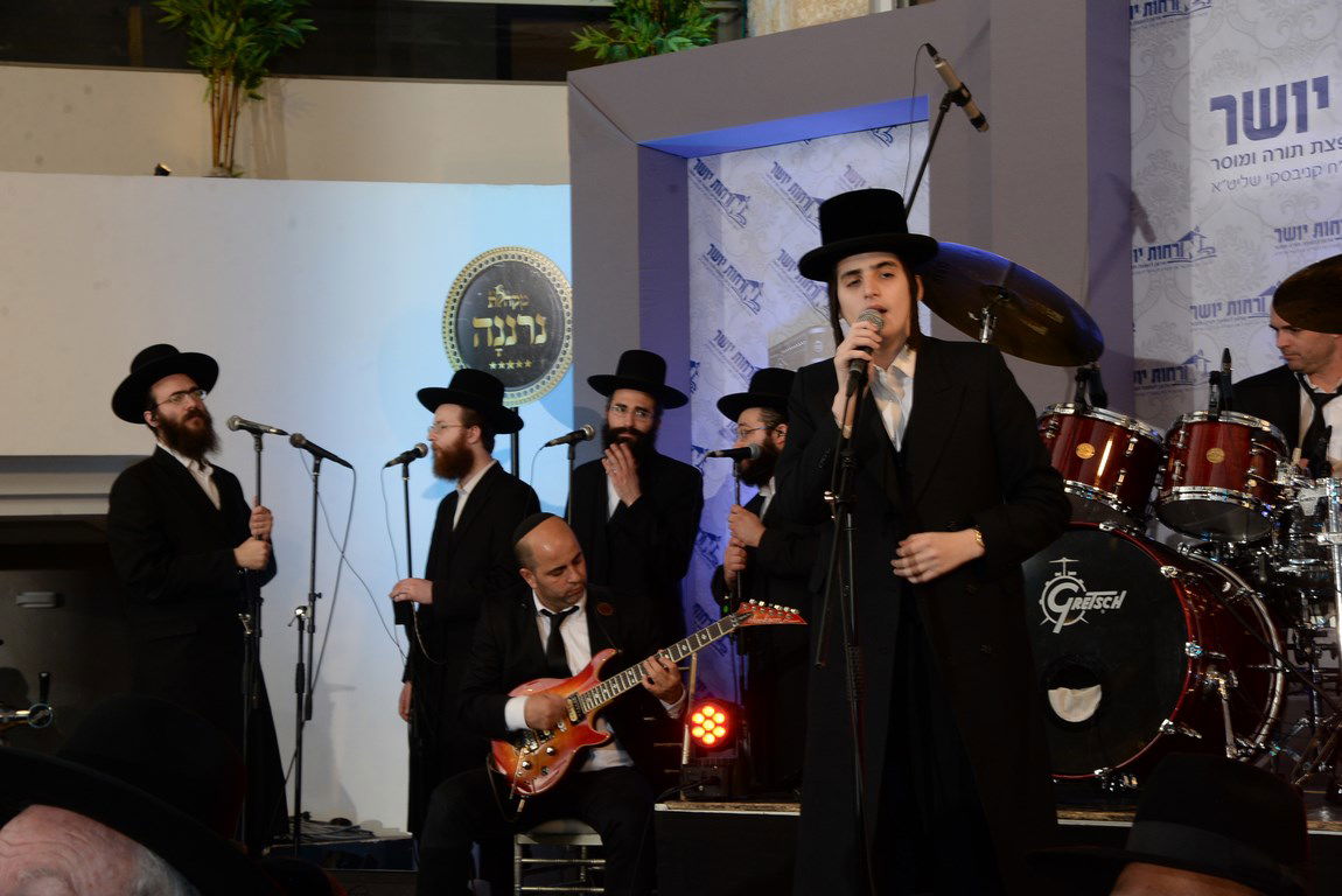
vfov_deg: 20.6
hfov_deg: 30.5
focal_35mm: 66
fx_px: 2461
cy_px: 448
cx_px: 671
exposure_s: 1/80
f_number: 8
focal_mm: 66
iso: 1000
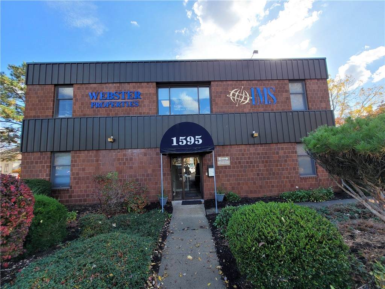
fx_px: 145
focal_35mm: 13
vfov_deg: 89.9
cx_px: 192
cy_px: 144
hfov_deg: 106.2
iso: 64
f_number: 2.2
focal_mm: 2.2
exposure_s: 1/393
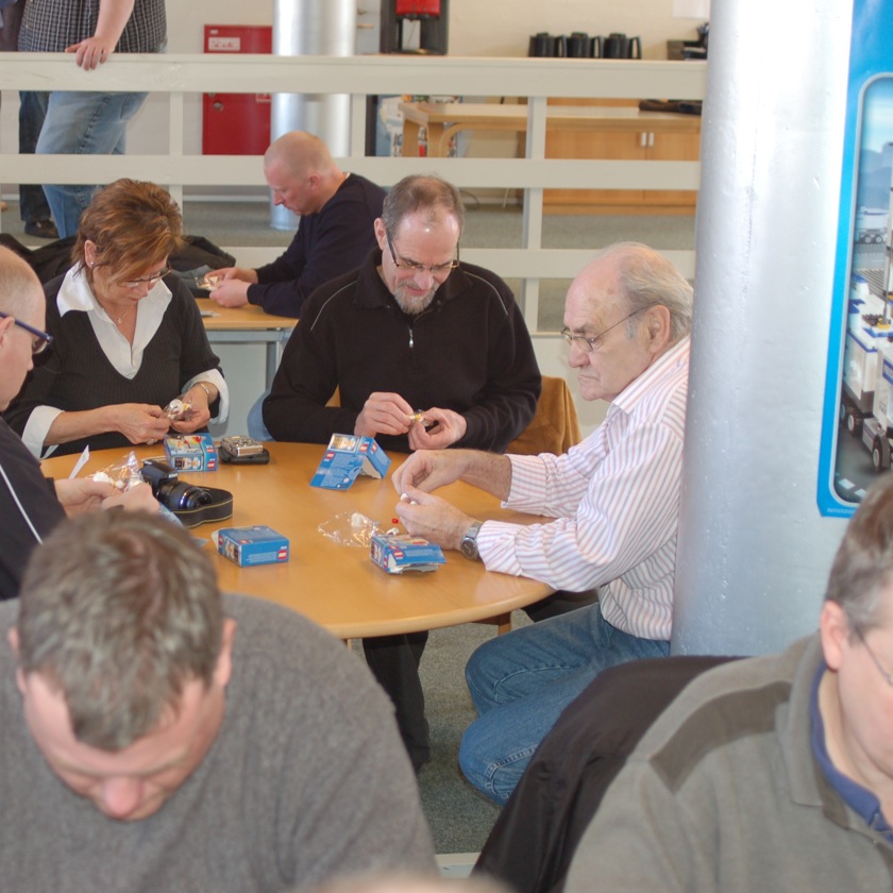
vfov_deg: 26.1
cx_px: 264
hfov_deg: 25.9
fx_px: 1926
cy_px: 442
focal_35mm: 66
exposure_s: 1/60
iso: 400
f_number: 3.2
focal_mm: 34
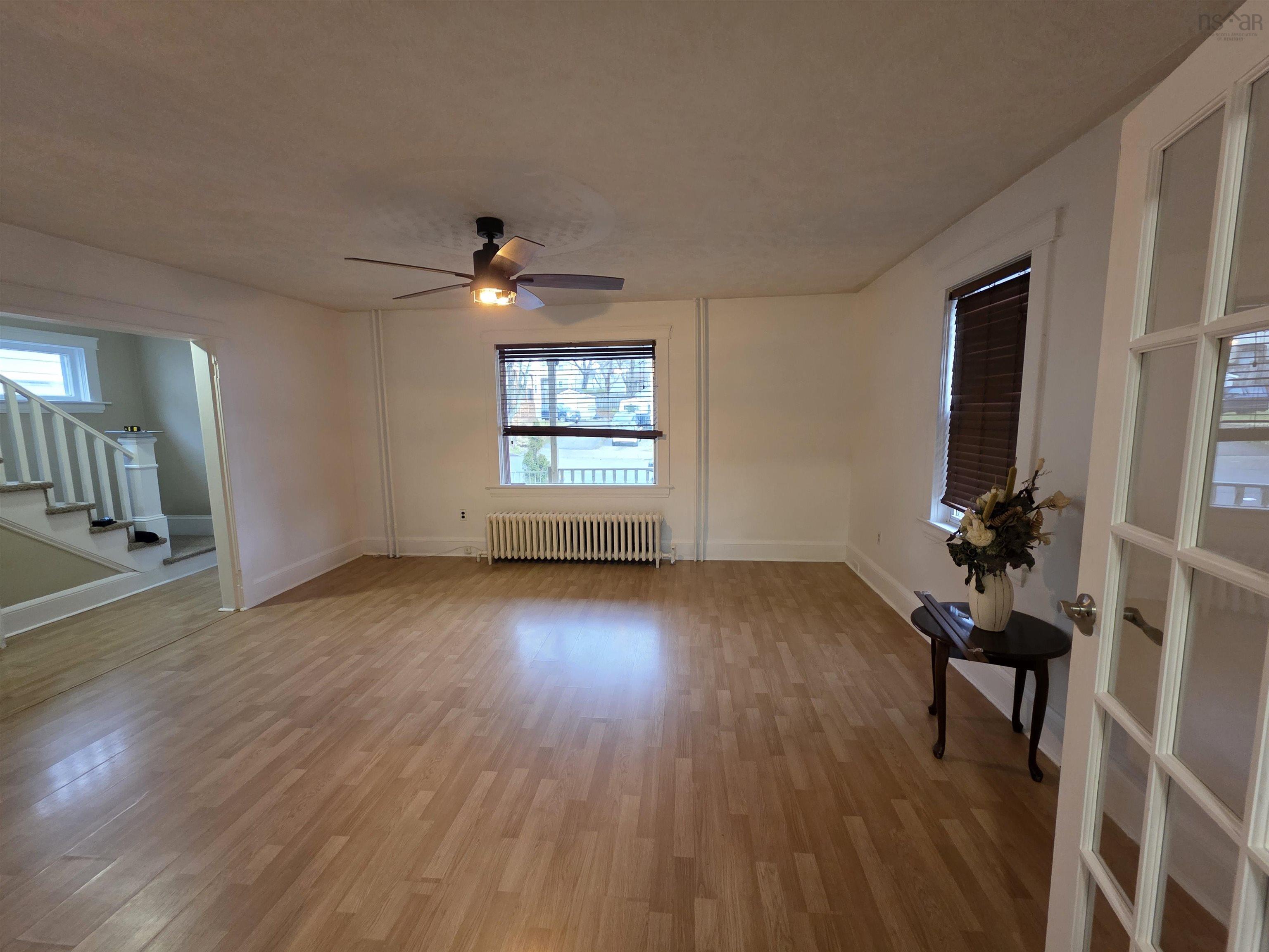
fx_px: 477
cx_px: 634
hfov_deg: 106.2
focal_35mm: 13
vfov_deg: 89.9
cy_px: 476
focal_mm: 2.2
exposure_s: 1/60
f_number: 1.9
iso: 500
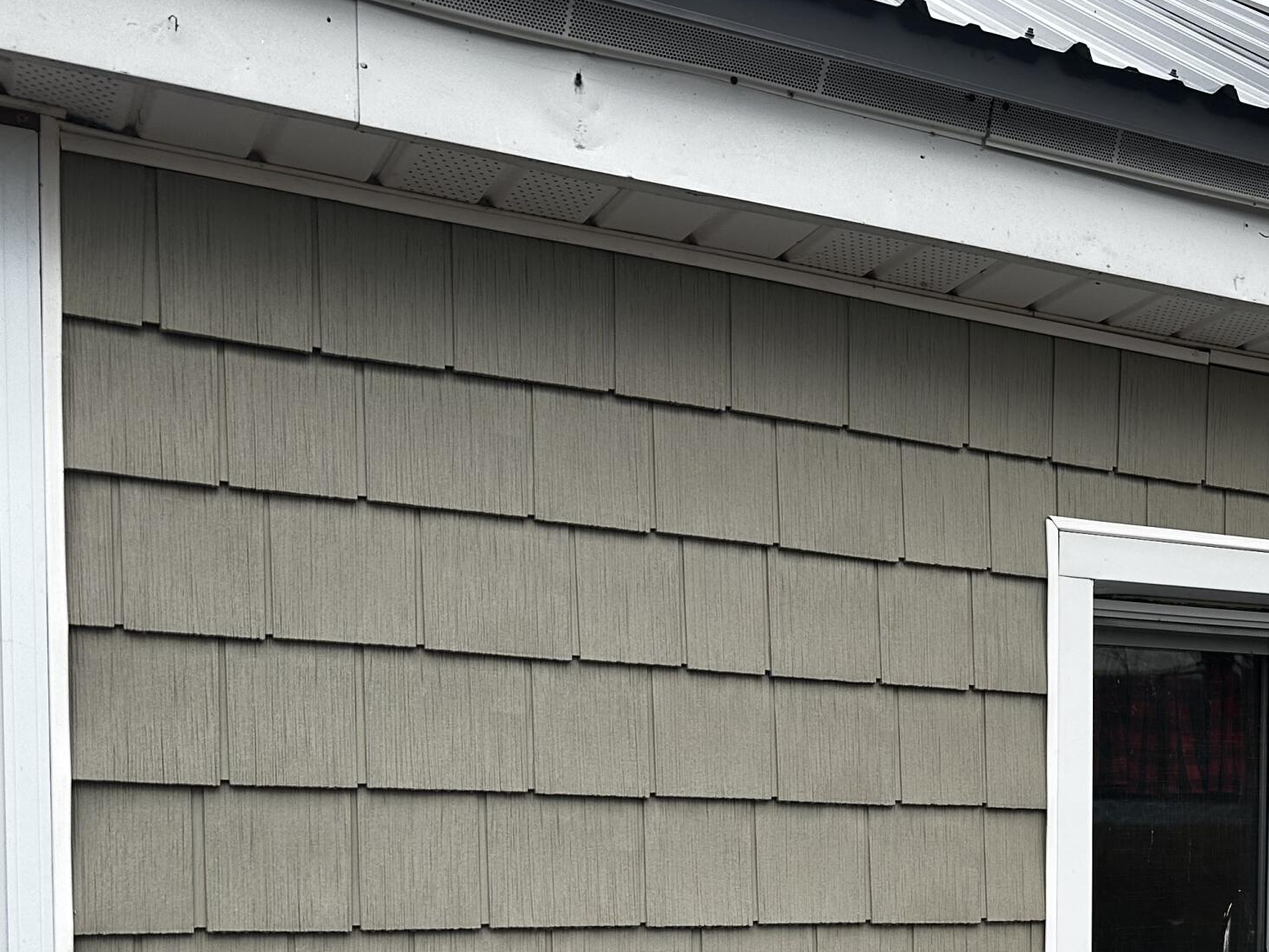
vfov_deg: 27.9
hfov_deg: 36.3
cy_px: 949
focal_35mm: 49
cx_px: 1158
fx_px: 1796
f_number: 1.78
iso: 80
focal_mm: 6.86
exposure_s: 1/496
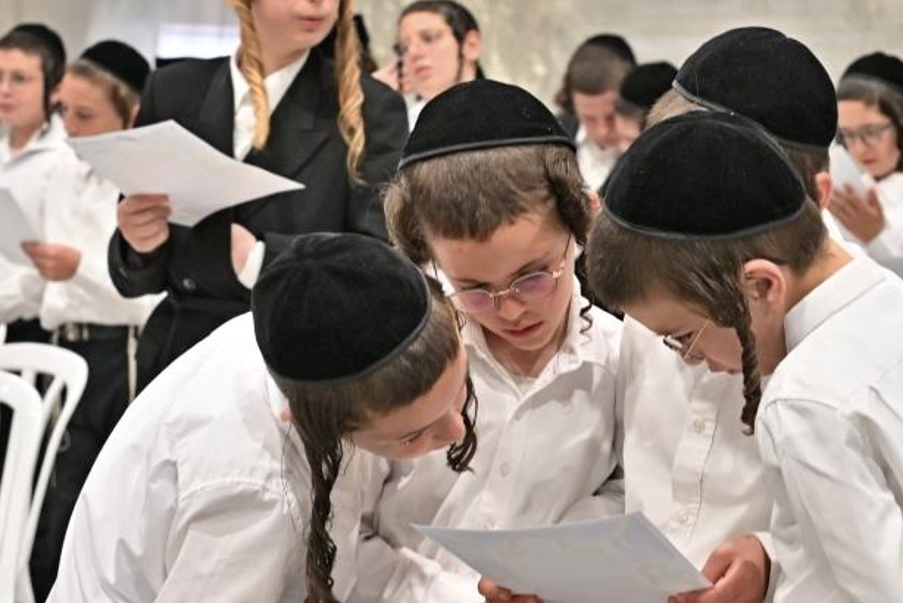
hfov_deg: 18.5
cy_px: 477
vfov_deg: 12.4
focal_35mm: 110
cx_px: 647
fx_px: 2760
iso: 1000
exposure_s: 1/160
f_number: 4
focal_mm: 44
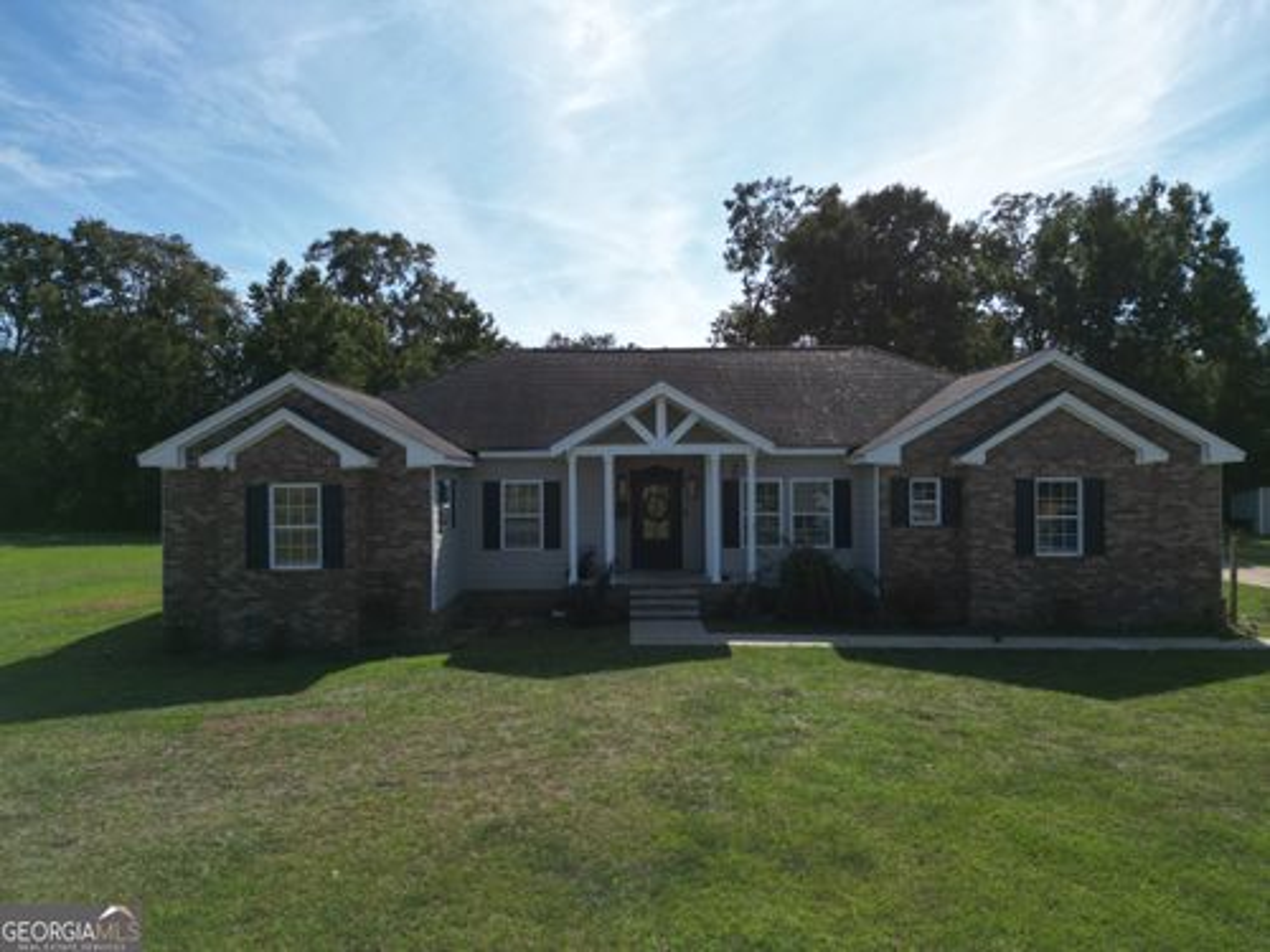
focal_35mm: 24
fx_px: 881
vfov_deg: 56.8
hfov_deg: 71.6
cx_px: 635
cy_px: 476
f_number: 1.7
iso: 110
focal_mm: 6.72
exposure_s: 1/4000
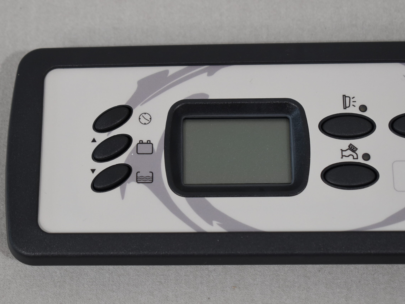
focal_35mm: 90
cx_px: 182
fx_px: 1048
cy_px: 152
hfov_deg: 21.9
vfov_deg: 16.5
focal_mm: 55
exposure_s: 1/200
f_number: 5.6
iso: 800
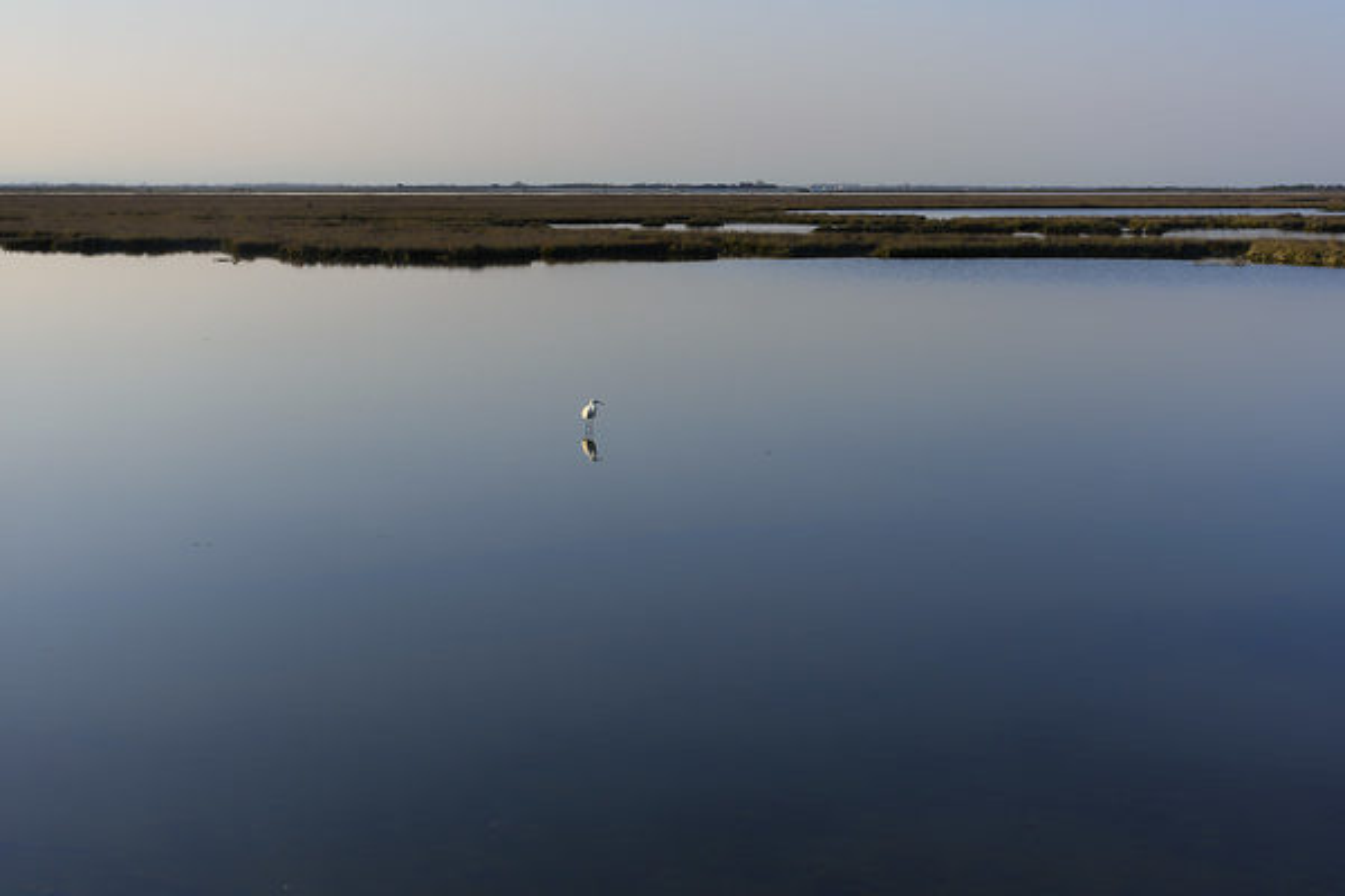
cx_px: 672
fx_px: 1961
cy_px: 448
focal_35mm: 52
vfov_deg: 25.8
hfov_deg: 37.9
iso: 100
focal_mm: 35
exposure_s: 1/500
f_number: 6.3
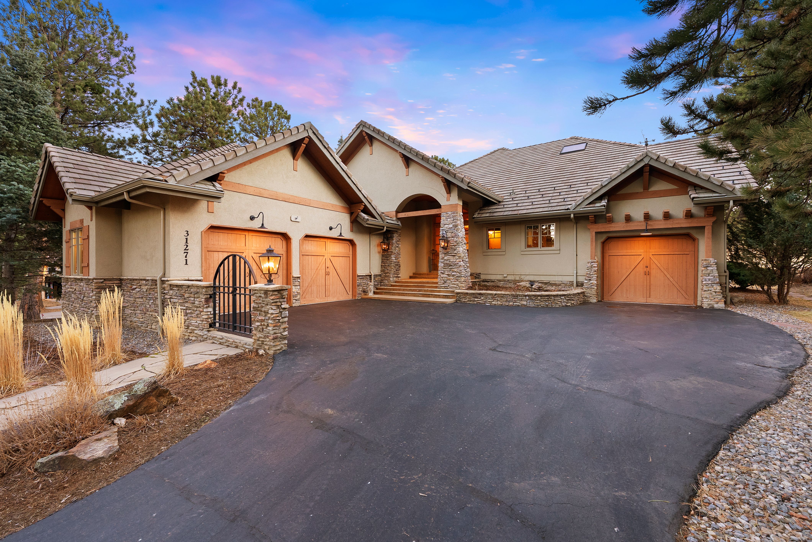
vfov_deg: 77.4
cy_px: 271
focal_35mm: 15
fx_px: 339
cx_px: 406
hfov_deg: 100.4
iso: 1250
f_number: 8
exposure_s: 1/6
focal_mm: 15
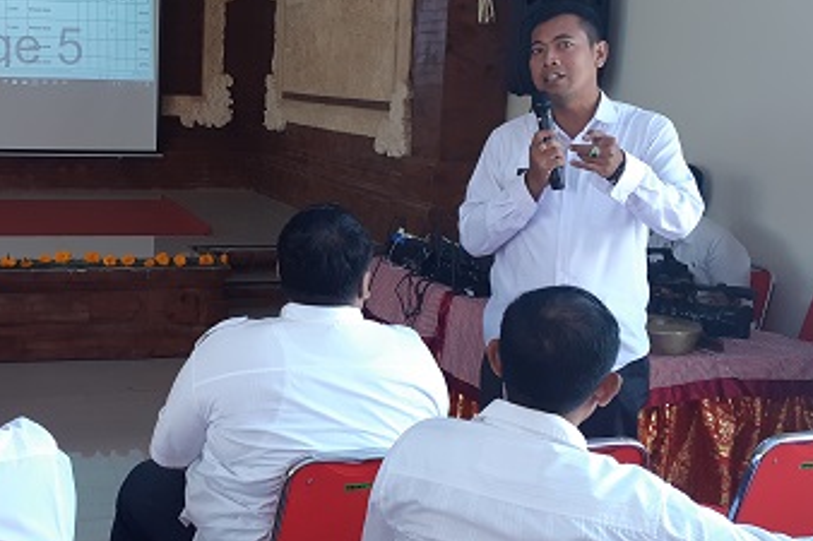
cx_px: 200
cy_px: 178
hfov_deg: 40.0
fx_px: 1083
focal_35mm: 48
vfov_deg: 27.9
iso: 50
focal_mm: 3.93
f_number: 1.7
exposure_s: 1/50
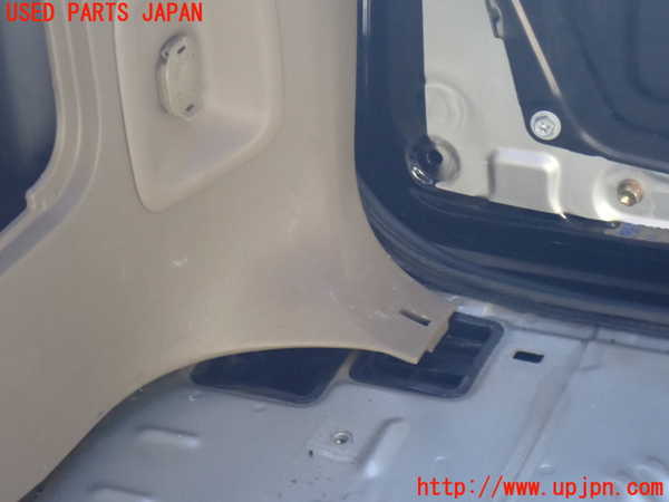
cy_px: 251
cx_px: 334
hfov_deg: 19.6
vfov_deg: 14.8
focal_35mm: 100
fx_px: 1933
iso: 1250
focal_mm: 18
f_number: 4.9
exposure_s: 1/30
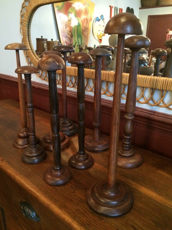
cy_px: 115
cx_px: 86
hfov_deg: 48.2
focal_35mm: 29
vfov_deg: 61.7
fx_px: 192
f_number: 2.2
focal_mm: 4.15
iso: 320
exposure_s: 1/17
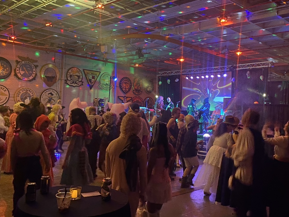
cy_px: 103
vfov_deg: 40.7
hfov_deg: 52.6
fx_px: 292
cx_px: 157
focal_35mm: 35
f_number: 1.8
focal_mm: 4.25
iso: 800
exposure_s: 1/17
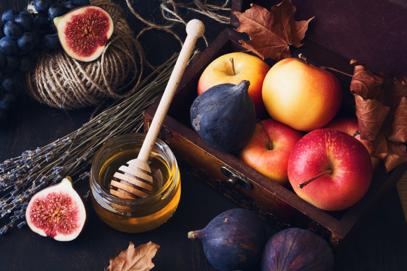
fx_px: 984
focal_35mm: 87
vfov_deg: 15.7
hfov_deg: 23.4
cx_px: 204
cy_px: 136
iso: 100
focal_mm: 58
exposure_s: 1/1.25
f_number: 14
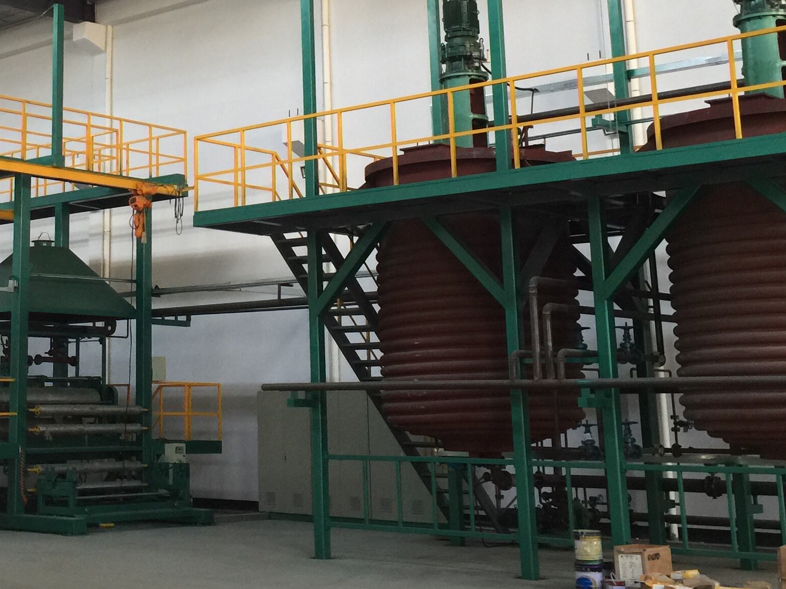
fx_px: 1385
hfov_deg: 30.9
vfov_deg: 23.6
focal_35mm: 61
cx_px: 160
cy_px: 93
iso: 50
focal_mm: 4.15
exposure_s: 1/30
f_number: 2.2
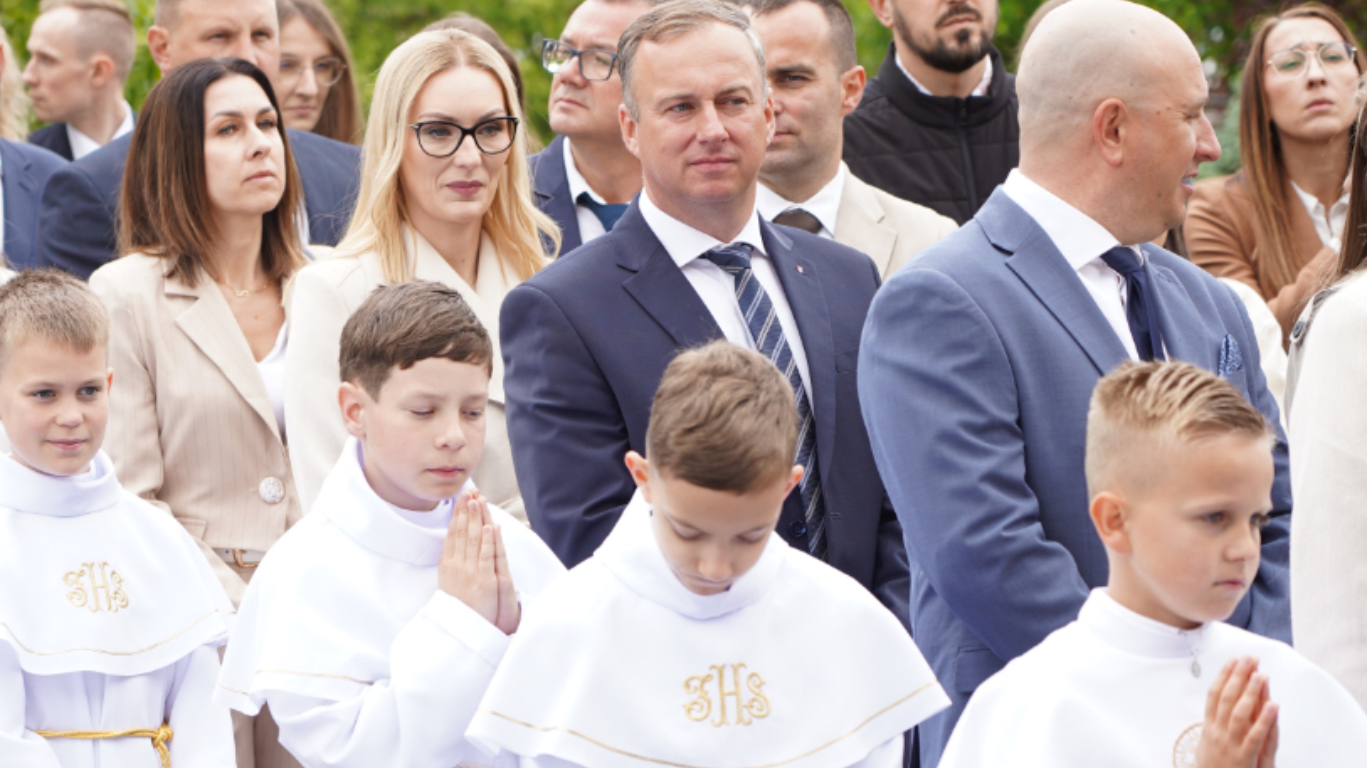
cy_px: 456
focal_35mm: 176
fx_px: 6378
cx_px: 503
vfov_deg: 6.9
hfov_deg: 12.2
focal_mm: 105
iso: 100
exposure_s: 1/100
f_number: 5
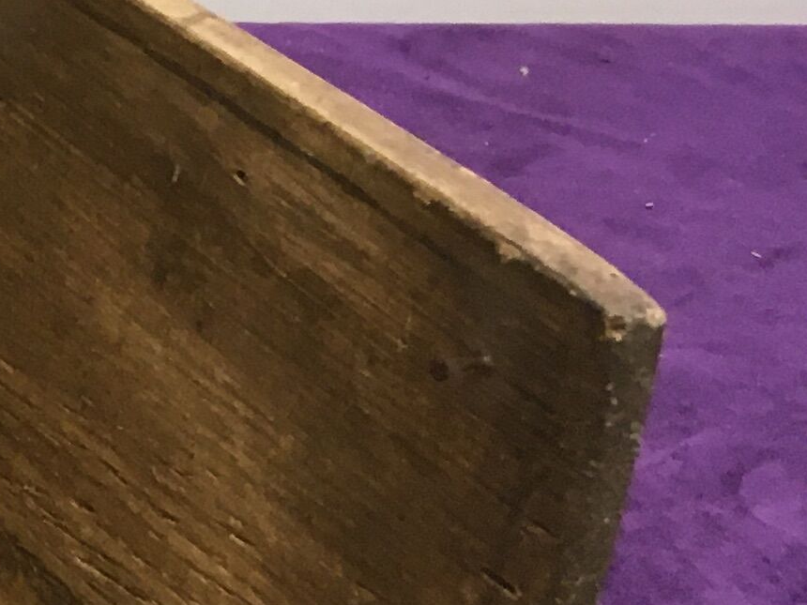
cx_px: -1081
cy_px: 217
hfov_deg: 11.9
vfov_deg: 10.9
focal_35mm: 136
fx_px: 3171
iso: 100
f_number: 2.2
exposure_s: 1/33
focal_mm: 4.15
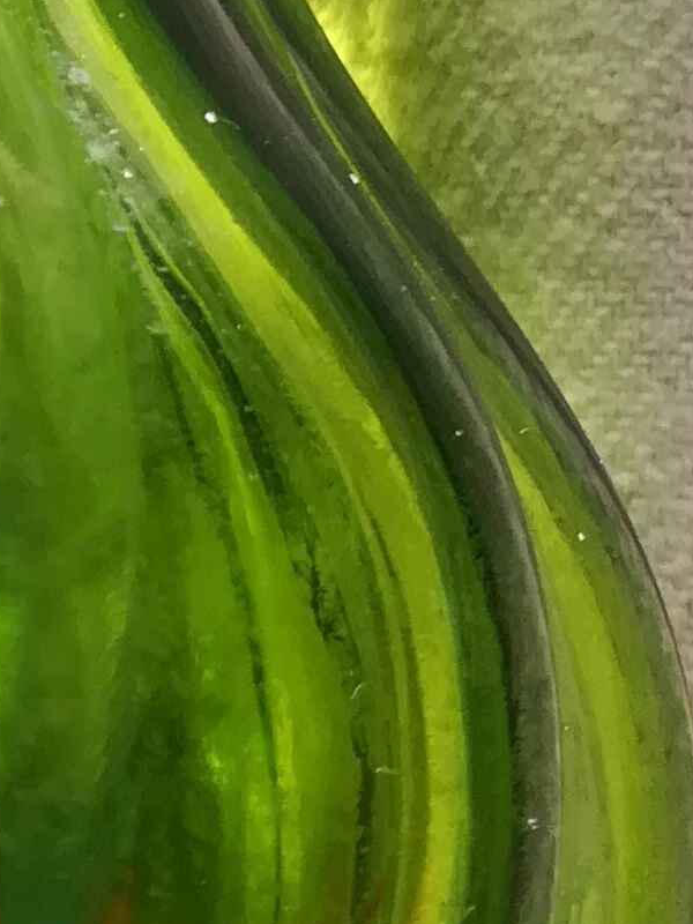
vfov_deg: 14.8
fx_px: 3443
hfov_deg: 10.9
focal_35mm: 129
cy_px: -170
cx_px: -461
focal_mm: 3.83
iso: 64
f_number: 2.2
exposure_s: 1/100
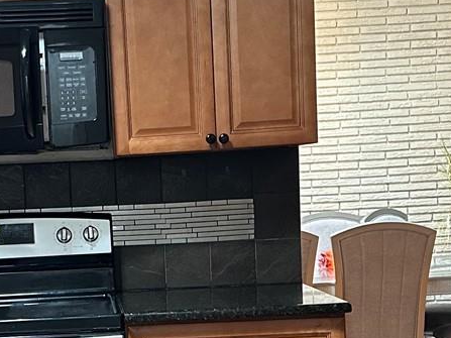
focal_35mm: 86
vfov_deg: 16.9
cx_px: 93
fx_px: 1120
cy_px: 304
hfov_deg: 22.5
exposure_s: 1/60
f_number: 1.78
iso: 500
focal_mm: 6.86
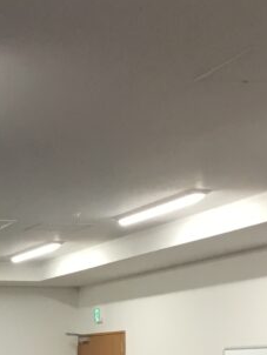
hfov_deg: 13.3
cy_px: 336
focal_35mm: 105
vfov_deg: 18.3
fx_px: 1078
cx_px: -135
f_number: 2.4
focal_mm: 3.3
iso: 40
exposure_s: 1/30
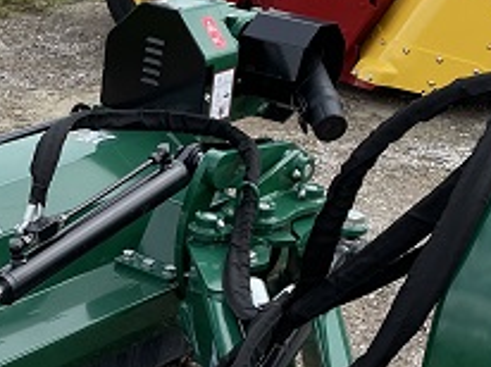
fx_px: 1431
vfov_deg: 14.5
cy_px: 336
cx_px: -12
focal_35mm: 101
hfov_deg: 18.9
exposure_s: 1/1575
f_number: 1.6
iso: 32
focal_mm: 4.2
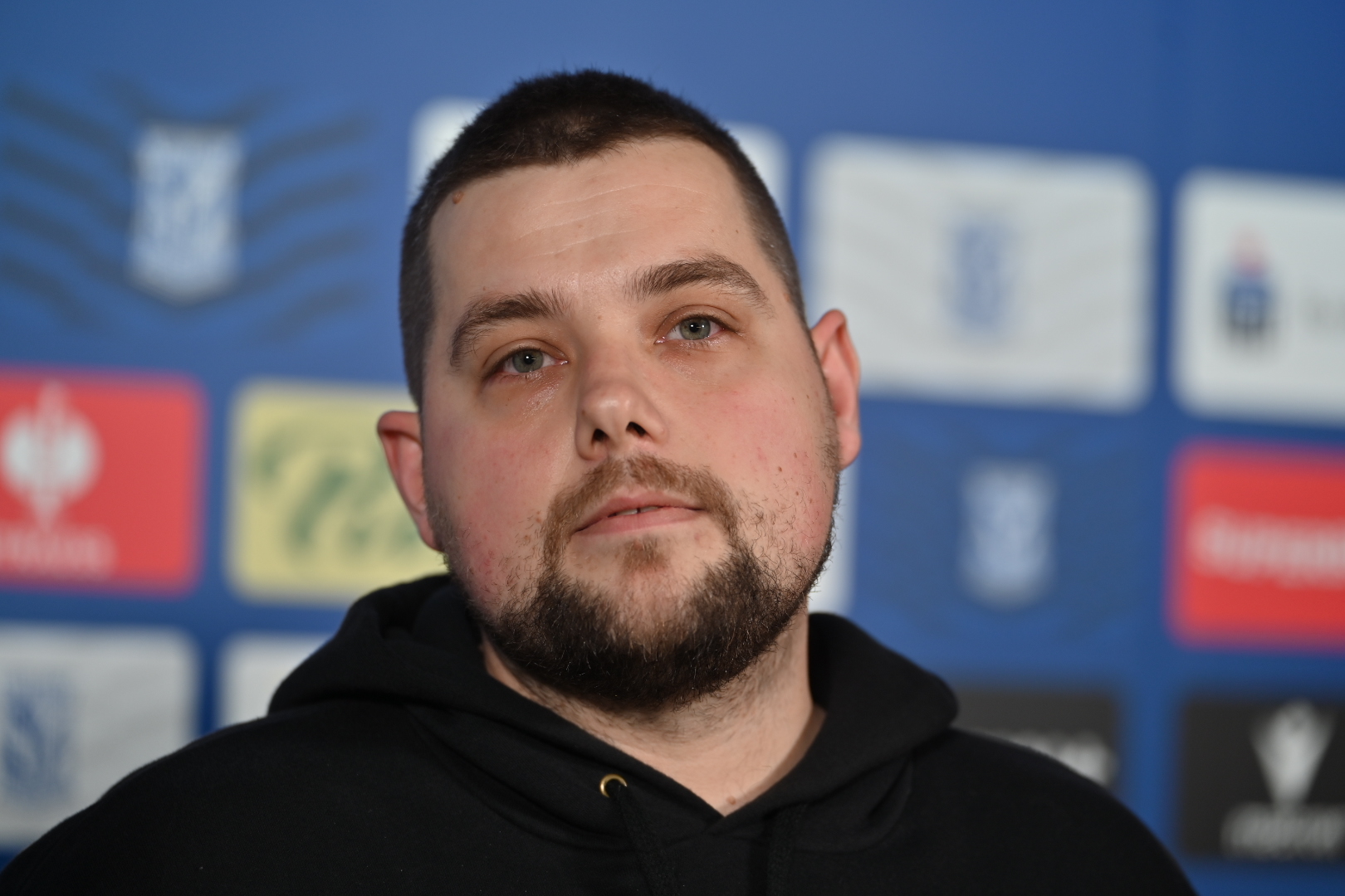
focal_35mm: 125
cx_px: 672
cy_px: 448
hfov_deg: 16.4
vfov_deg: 11.0
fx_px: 4670
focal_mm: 125
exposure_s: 1/160
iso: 200
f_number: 2.8
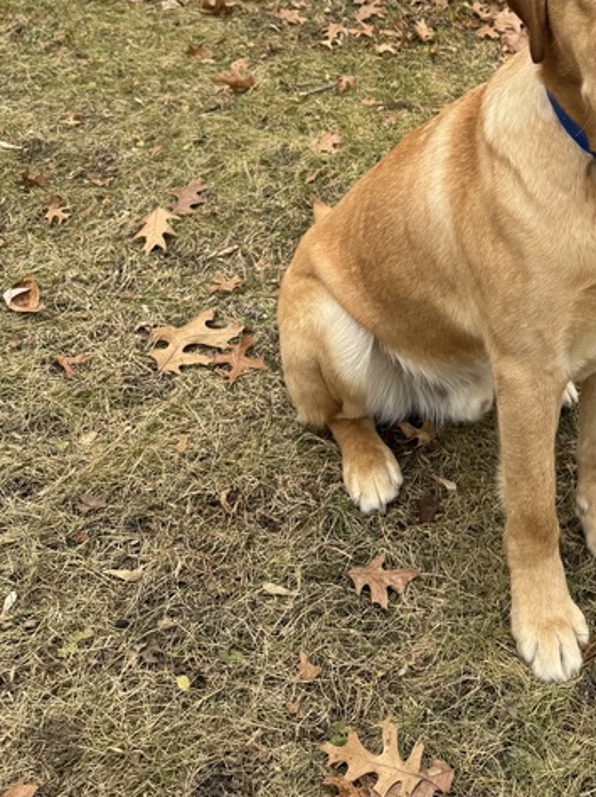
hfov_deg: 26.4
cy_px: 51
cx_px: 604
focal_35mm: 52
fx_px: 1195
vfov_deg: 34.4
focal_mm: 6.76
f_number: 1.78
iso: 80
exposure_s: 1/345
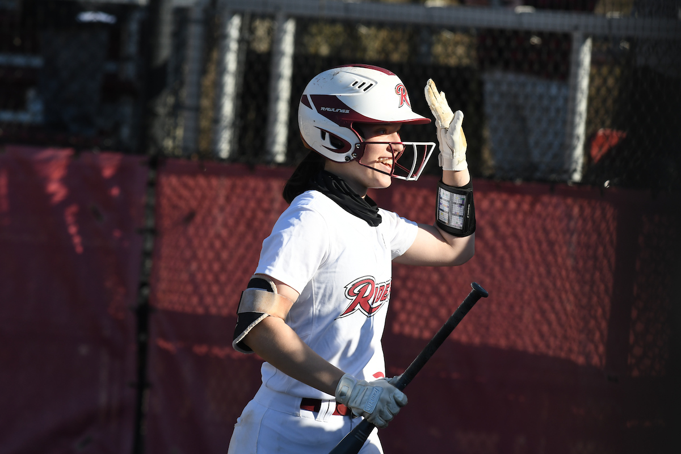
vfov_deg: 3.5
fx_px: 7377
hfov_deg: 5.3
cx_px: 340
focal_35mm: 390
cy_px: 227
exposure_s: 1/1000
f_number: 7.1
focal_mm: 260
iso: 400
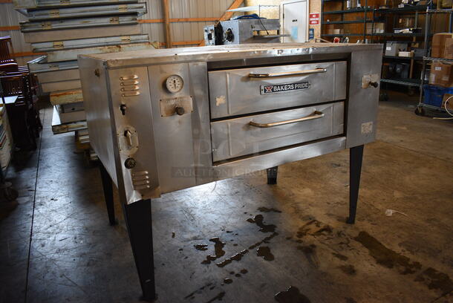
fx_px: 340
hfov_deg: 67.3
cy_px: 152
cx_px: 226
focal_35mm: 27
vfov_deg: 48.0
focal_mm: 18
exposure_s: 1/125
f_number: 3.5
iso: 1100
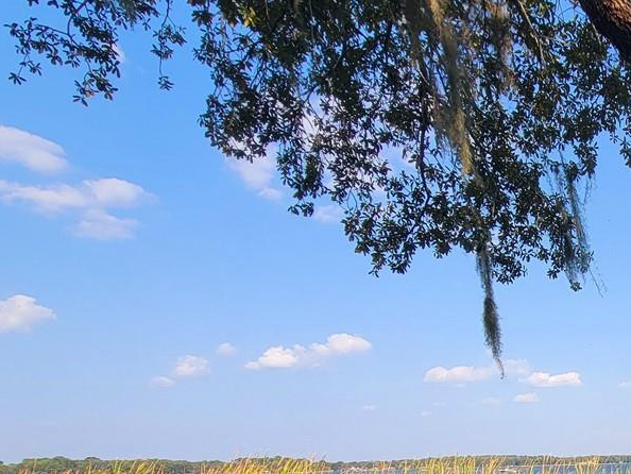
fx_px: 638
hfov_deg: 40.9
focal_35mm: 35
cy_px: 503
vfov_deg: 35.6
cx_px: 712
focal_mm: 2.2
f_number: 2.2
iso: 50
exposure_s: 1/1000
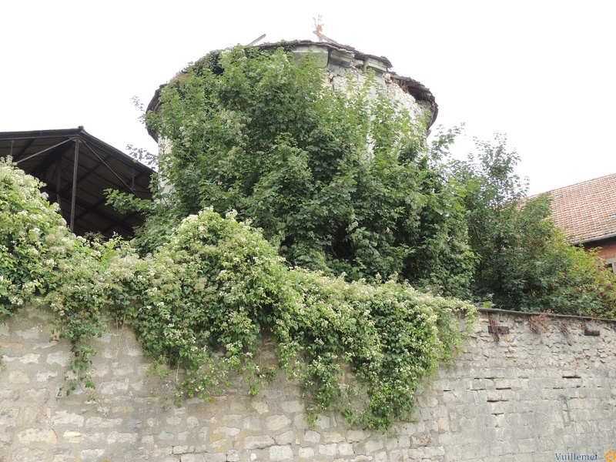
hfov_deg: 52.6
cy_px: 231
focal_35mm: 35
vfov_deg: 40.7
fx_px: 623
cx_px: 308
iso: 100
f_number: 3.3
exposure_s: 1/250
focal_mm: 6.2
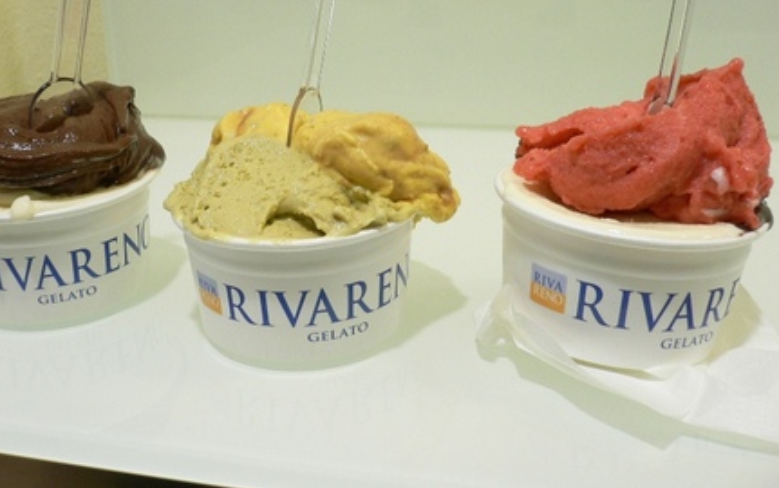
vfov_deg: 29.6
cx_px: 354
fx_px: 913
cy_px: 153
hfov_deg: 46.1
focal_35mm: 43
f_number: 2.8
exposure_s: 1/20
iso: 100
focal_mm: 5.8
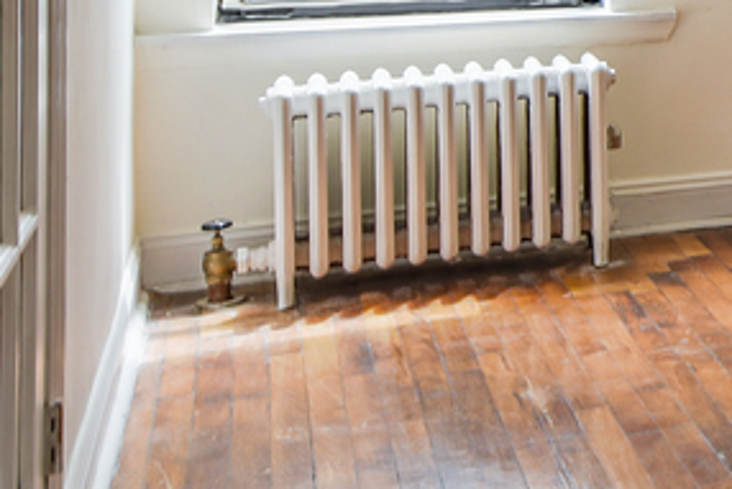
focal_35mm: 88
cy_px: -174
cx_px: 1413
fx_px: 1790
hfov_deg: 17.5
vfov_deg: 14.8
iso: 100
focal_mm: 14
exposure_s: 1/13
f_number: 4.8
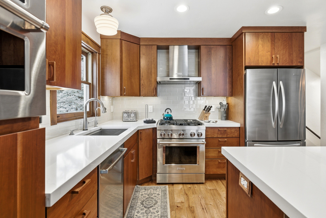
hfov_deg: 90.4
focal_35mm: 18
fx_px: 162
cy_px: 105
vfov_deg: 67.9
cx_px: 170
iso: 1250
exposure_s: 1/1600
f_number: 5
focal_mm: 16.8
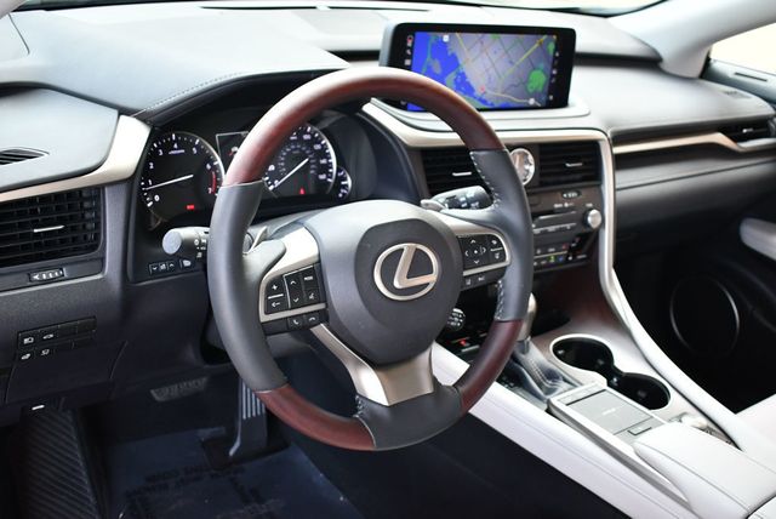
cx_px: 388
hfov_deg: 48.4
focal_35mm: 40
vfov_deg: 33.5
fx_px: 863
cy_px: 260
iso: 800
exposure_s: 1/200
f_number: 3.8
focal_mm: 20
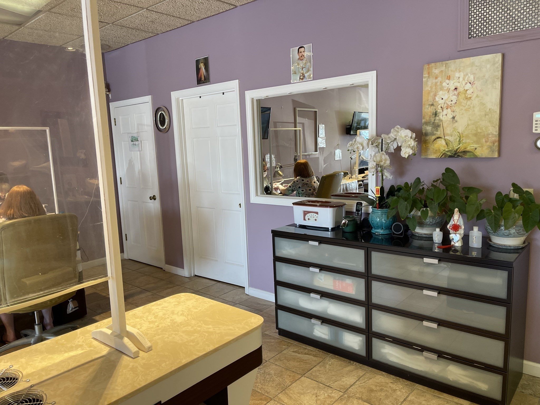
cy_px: 202
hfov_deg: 67.3
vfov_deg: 53.1
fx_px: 406
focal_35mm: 26
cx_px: 270
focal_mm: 5.1
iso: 100
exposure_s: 1/60
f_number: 1.6
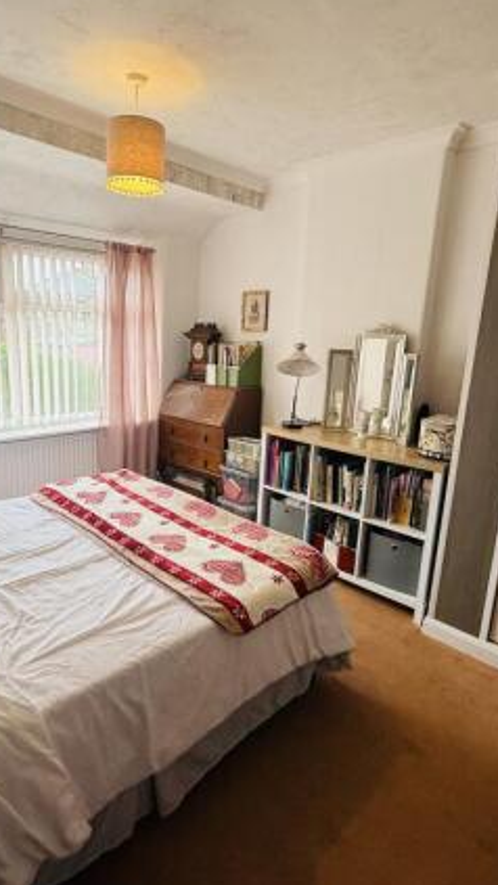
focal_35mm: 21
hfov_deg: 53.4
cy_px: 434
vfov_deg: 83.8
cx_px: 214
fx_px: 493
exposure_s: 1/100
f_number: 2.2
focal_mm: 2.22
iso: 64
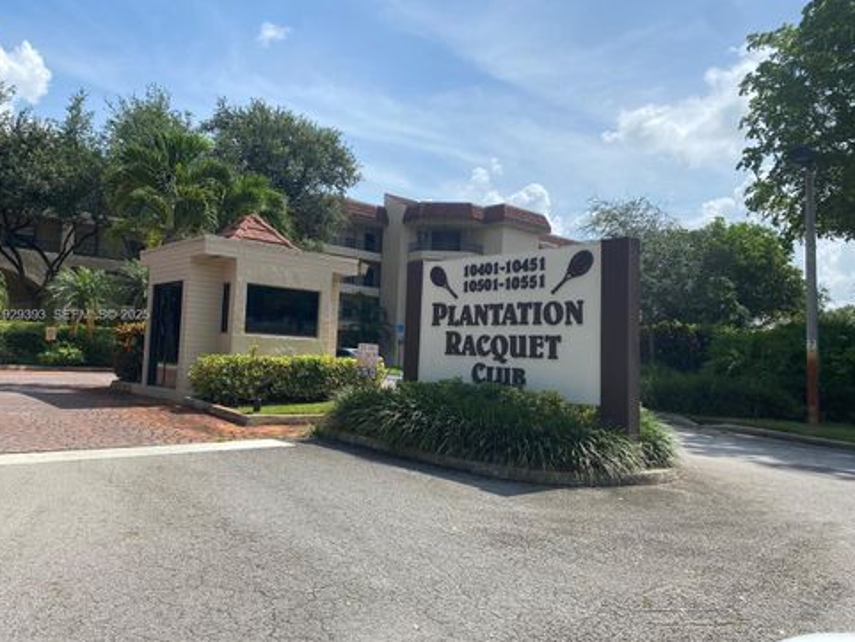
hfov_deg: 65.3
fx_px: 667
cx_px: 421
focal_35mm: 27
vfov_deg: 51.4
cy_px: 316
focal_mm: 4.25
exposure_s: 1/4115
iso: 32
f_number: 1.8
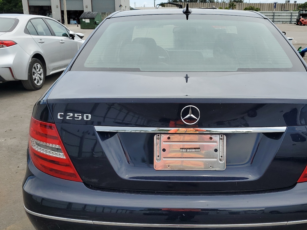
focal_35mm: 37
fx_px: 328
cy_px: 132
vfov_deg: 38.6
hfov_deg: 49.9
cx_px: 182
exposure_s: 1/2500
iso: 50
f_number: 1.5
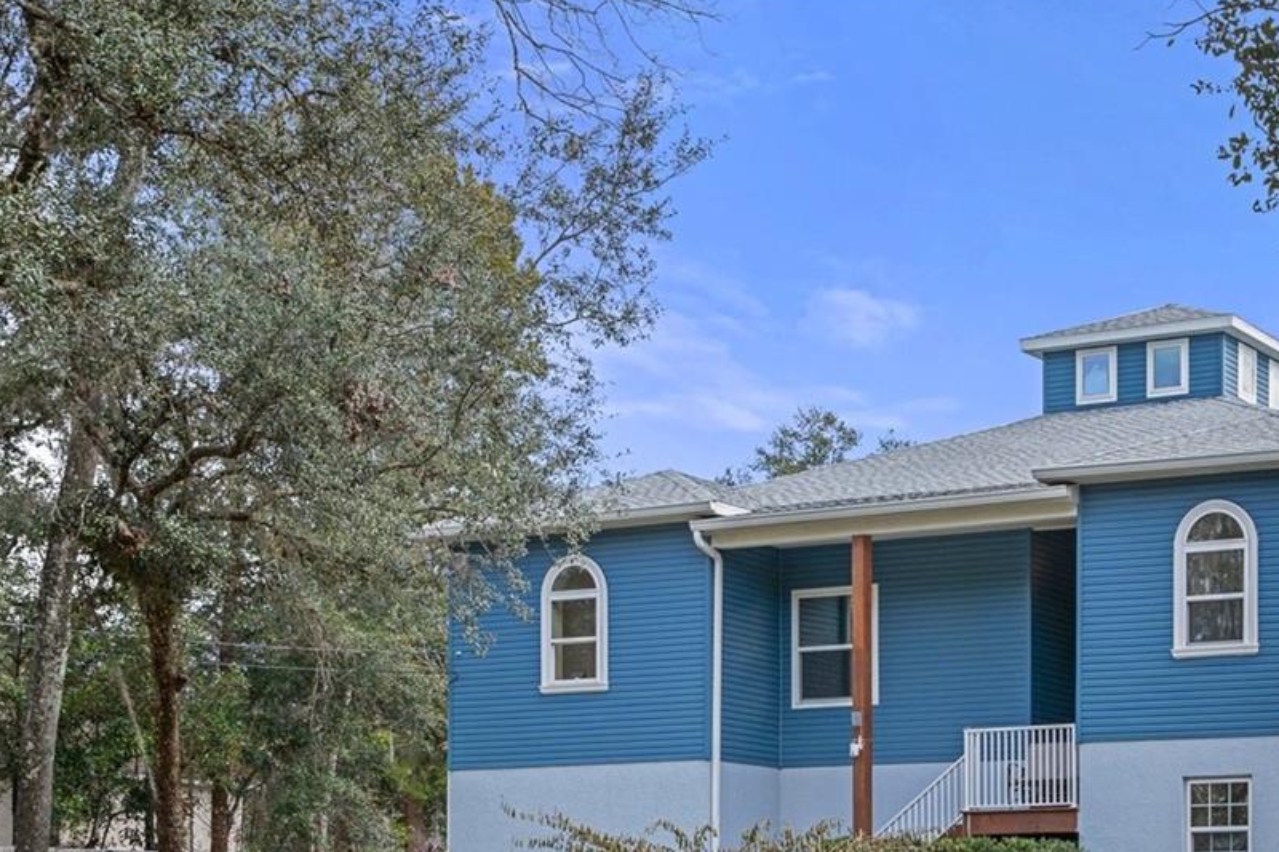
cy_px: 836
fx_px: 2486
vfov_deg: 19.0
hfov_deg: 27.9
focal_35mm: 70
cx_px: 1118
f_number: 8
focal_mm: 35
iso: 320
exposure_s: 1/50
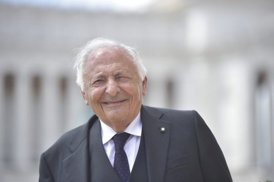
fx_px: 1521
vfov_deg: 6.9
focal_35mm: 200
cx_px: 137
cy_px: 91
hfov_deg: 10.3
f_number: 22
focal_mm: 200
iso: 250
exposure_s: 1/1250
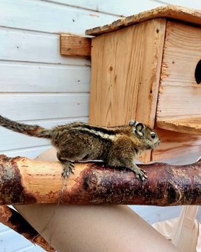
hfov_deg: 53.1
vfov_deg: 64.1
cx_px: 99
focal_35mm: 27
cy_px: 120
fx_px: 201
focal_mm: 5.23
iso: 250
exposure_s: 1/100
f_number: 1.8
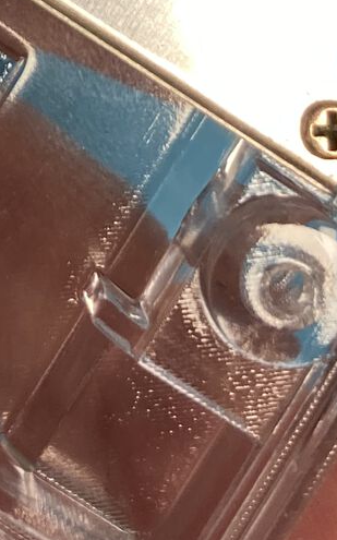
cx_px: -55
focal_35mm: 128
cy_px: -310
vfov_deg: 14.9
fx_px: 1883
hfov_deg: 10.1
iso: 80
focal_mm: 3.99
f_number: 1.8
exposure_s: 1/60
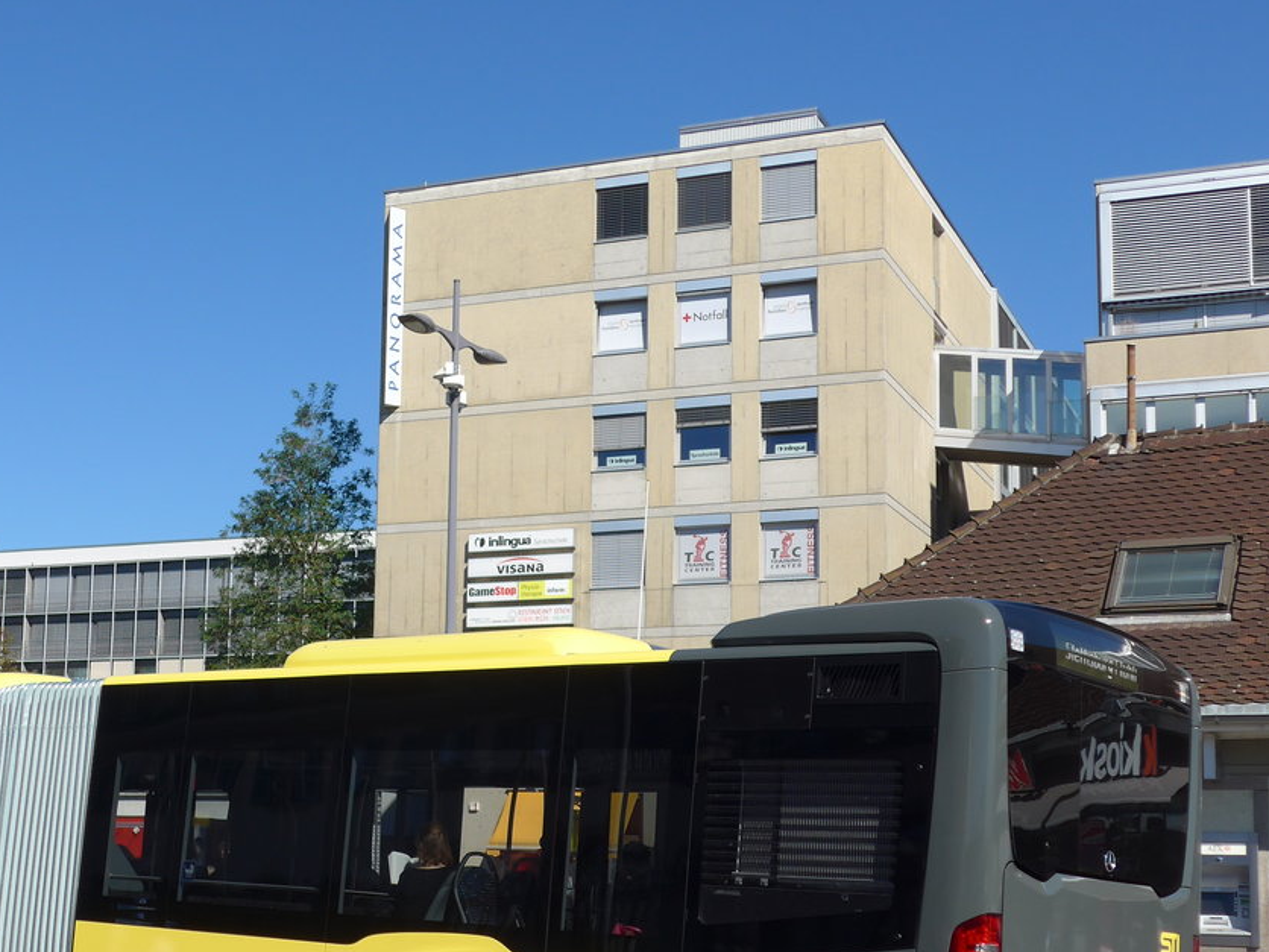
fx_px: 2053
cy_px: 618
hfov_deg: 34.1
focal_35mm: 56
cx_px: 452
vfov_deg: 26.0
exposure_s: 1/2000
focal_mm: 8
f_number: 2.8
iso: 80
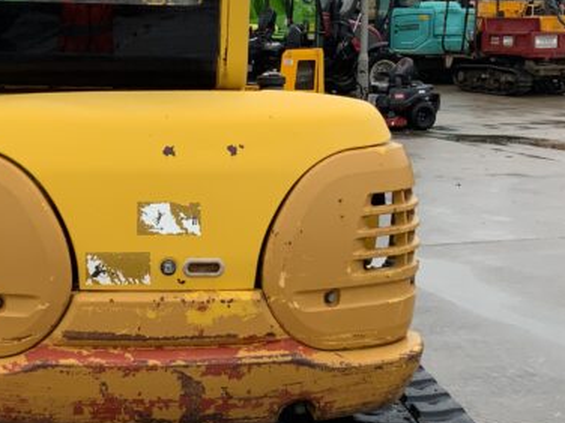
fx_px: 1289
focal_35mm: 79
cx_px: 245
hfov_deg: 24.7
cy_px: 156
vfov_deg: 18.6
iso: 16
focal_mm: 3
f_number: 1.8
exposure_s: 1/316
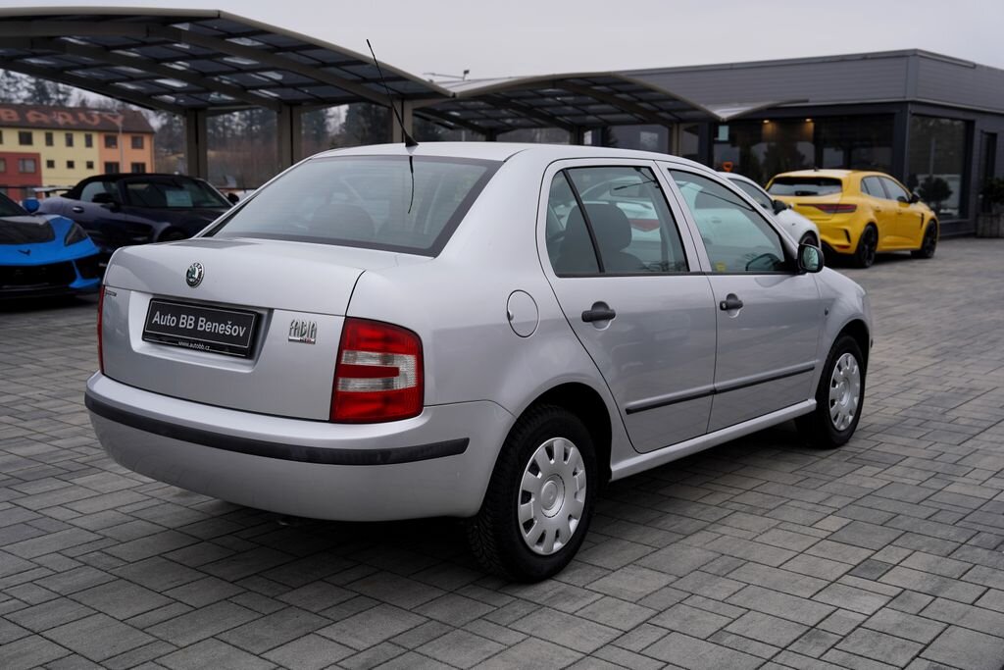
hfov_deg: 48.5
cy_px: 335
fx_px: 1116
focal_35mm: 40
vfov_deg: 33.4
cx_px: 502
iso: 100
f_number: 4.5
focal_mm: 40
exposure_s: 1/100
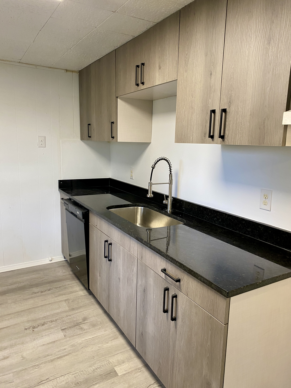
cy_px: 194
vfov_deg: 67.3
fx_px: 291
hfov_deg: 53.1
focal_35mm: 26
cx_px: 146
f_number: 1.8
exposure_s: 1/60
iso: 100
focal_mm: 4.25
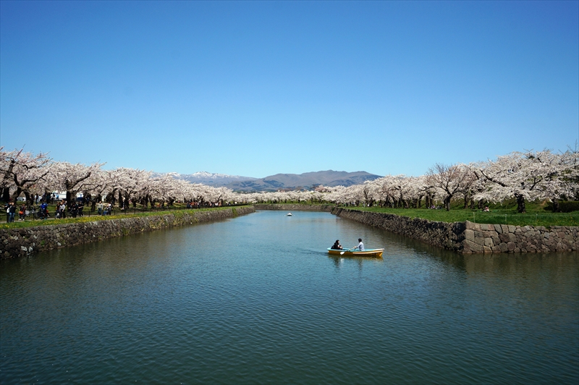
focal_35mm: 27
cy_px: 192
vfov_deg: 47.9
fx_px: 434
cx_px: 290
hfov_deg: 67.4
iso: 100
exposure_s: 1/320
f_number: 9
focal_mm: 18
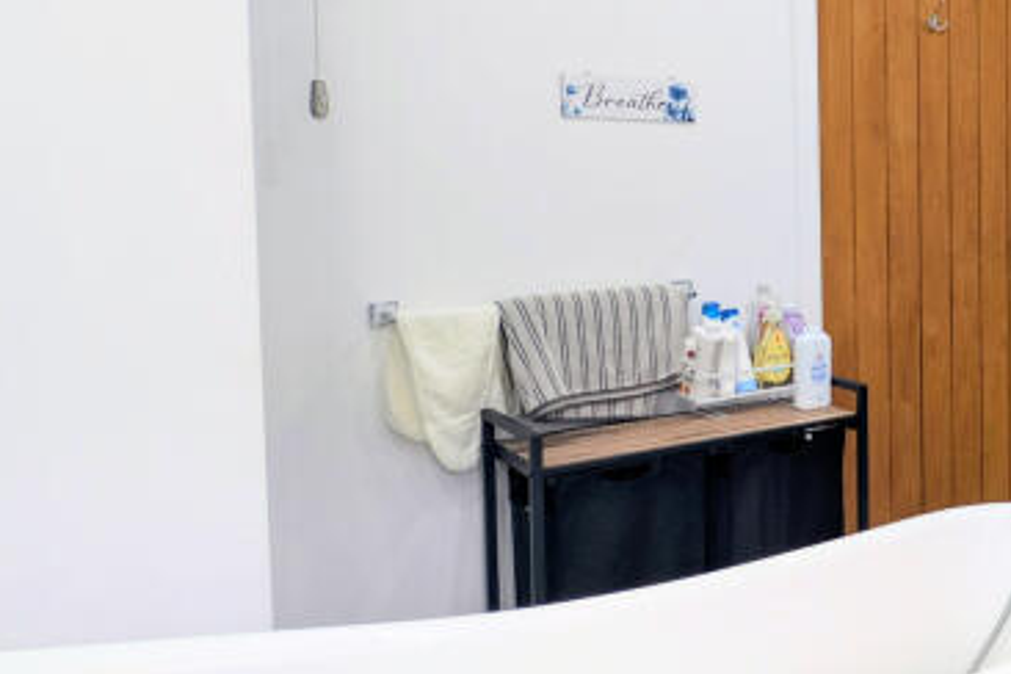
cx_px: 1188
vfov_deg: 37.5
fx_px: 983
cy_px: 239
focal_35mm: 35
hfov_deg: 40.2
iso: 38
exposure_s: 1/30.9
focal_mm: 2.23
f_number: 1.95
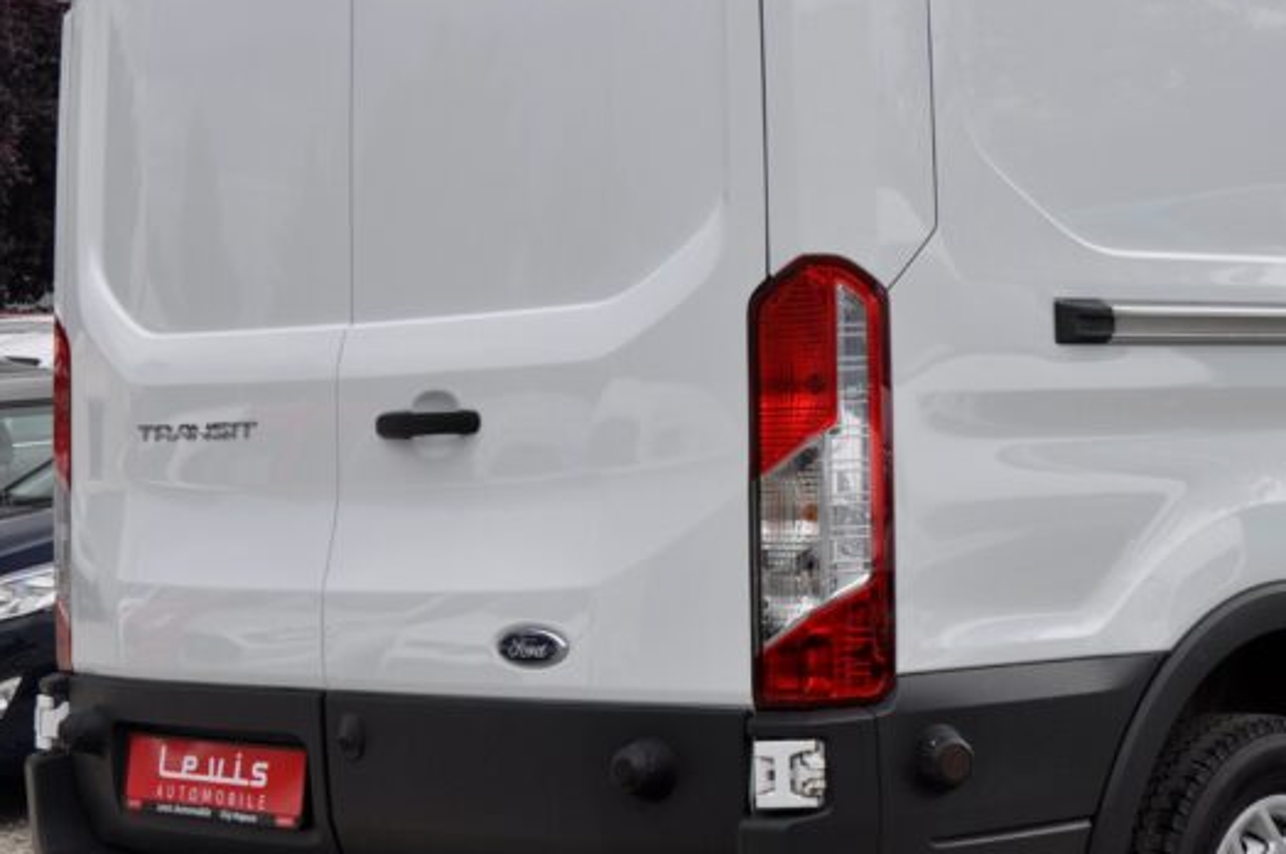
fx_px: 2926
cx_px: 1053
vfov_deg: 16.6
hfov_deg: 24.3
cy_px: 334
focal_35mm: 82
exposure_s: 1/320
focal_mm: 28
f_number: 10
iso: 500
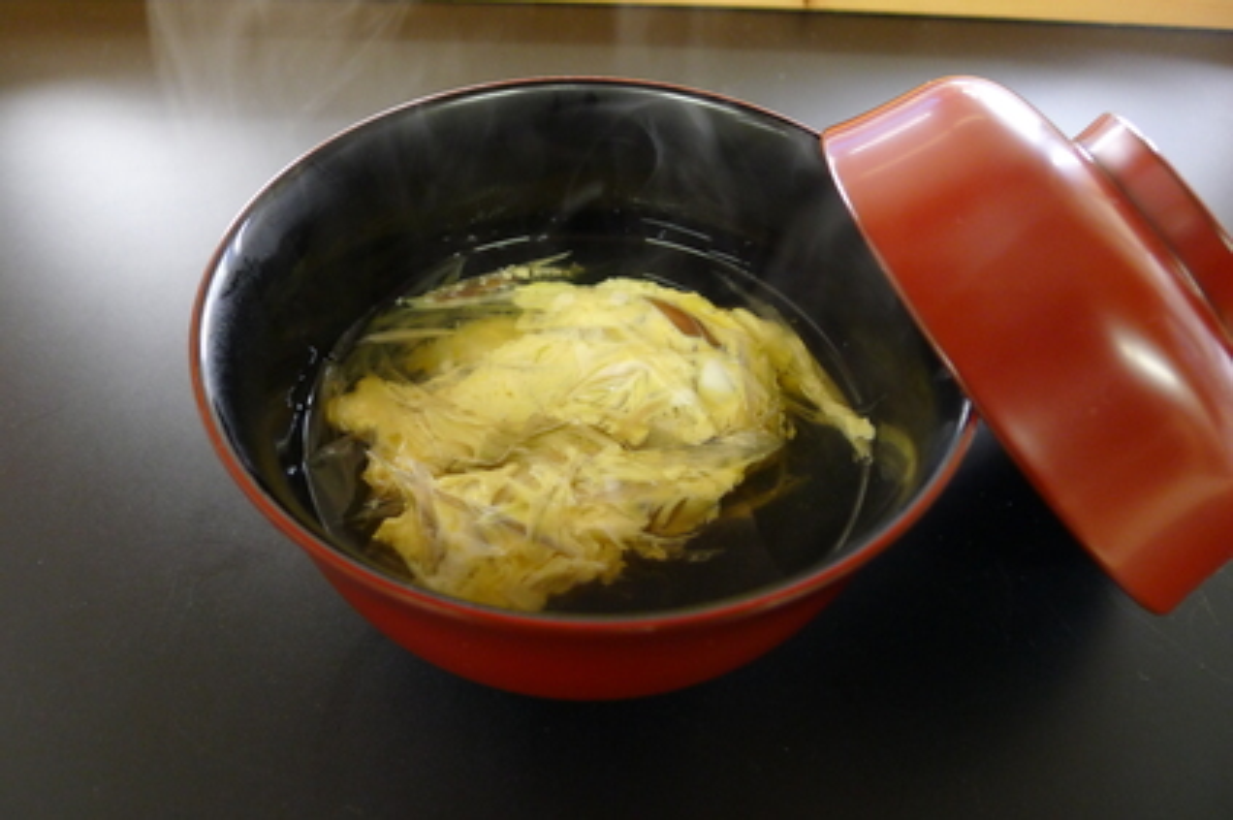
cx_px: 616
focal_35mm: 24
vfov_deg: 53.1
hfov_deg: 73.8
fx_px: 821
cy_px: 410
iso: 400
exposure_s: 1/40
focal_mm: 5.1
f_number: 2
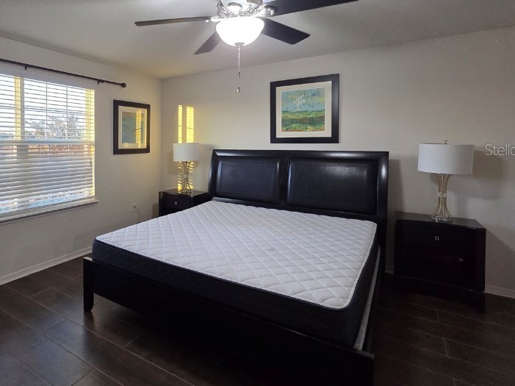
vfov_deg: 67.8
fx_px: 283
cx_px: 178
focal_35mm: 19
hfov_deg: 82.2
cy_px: 149
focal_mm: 2.2
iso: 320
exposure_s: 1/60
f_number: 2.2
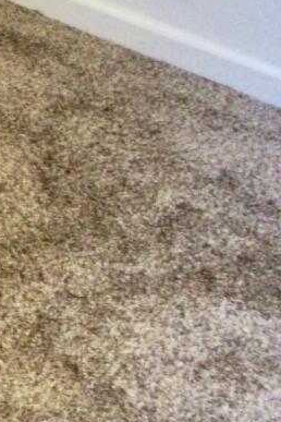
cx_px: -750
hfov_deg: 8.1
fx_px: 1417
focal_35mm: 121
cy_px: -338
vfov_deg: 14.8
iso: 400
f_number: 1.8
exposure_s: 1/10
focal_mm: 3.2
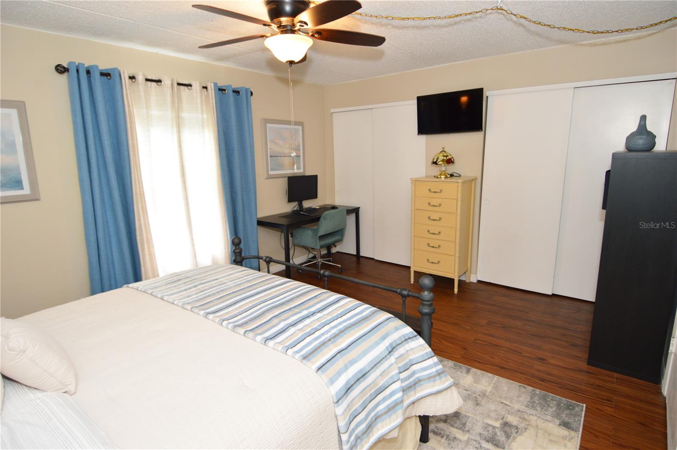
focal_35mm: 18
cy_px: 225
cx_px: 338
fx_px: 338
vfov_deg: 67.3
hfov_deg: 90.1
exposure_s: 1/80
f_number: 4.5
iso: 400
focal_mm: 12
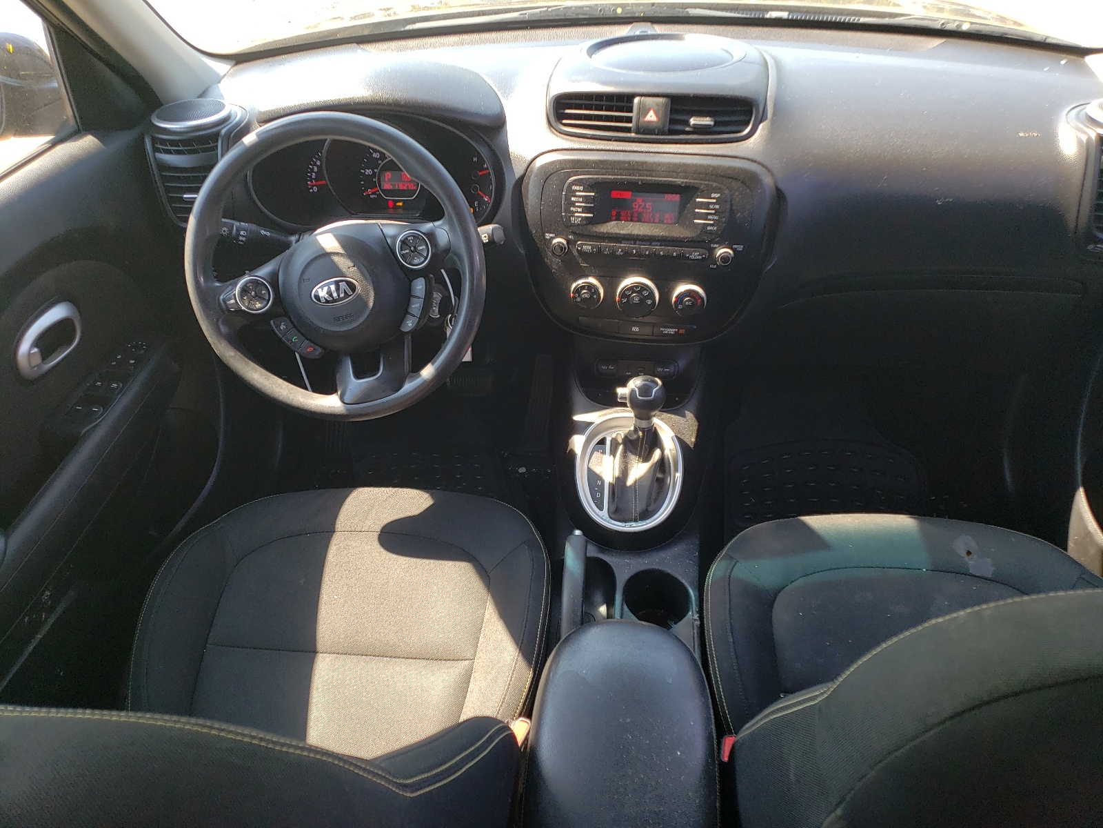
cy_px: 414
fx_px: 828
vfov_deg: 53.1
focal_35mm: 26
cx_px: 552
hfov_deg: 67.3
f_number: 1.5
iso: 50
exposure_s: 1/200
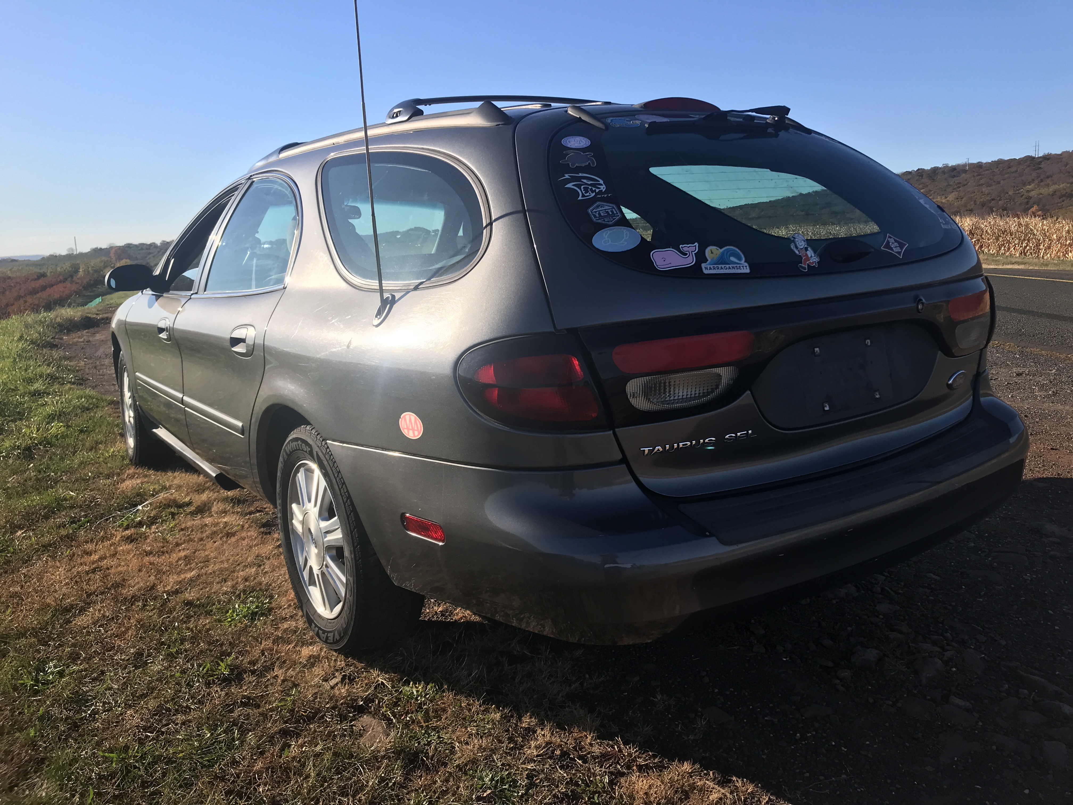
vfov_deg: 49.7
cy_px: 402
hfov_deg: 63.4
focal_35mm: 28
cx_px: 536
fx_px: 868
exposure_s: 1/1996
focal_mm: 3.99
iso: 20
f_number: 1.8
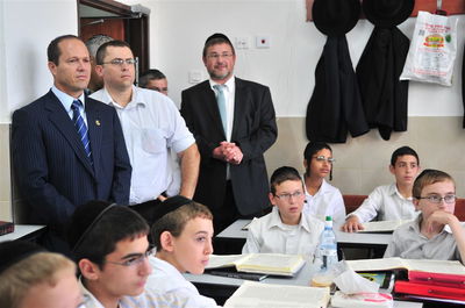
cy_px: 154
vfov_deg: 25.6
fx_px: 677
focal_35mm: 52
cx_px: 232
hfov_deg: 37.9
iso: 200
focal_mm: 35
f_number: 2.8
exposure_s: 1/80
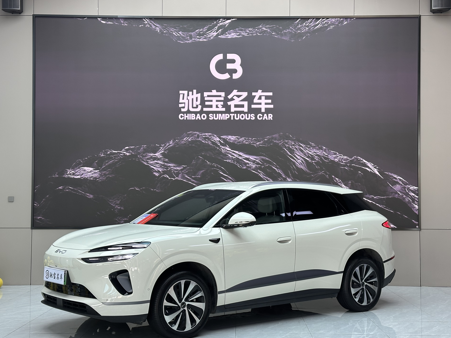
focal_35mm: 51
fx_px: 664
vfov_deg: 28.6
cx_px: 230
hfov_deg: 37.5
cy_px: 169
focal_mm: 6.86
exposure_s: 1/100
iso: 80
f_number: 1.78
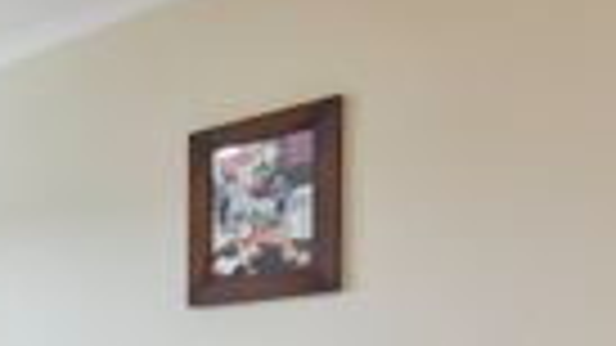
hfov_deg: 31.1
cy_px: 510
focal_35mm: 54
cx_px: -157
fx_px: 882
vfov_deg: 19.5
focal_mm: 10
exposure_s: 1/3
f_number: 10
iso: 500
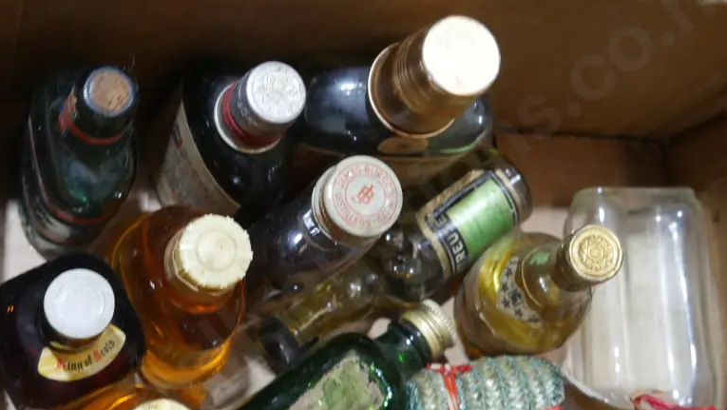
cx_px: 349
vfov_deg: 17.2
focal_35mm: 70
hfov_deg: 30.1
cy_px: 259
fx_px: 1350
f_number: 5.2
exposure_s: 1/60
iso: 1000
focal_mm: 24
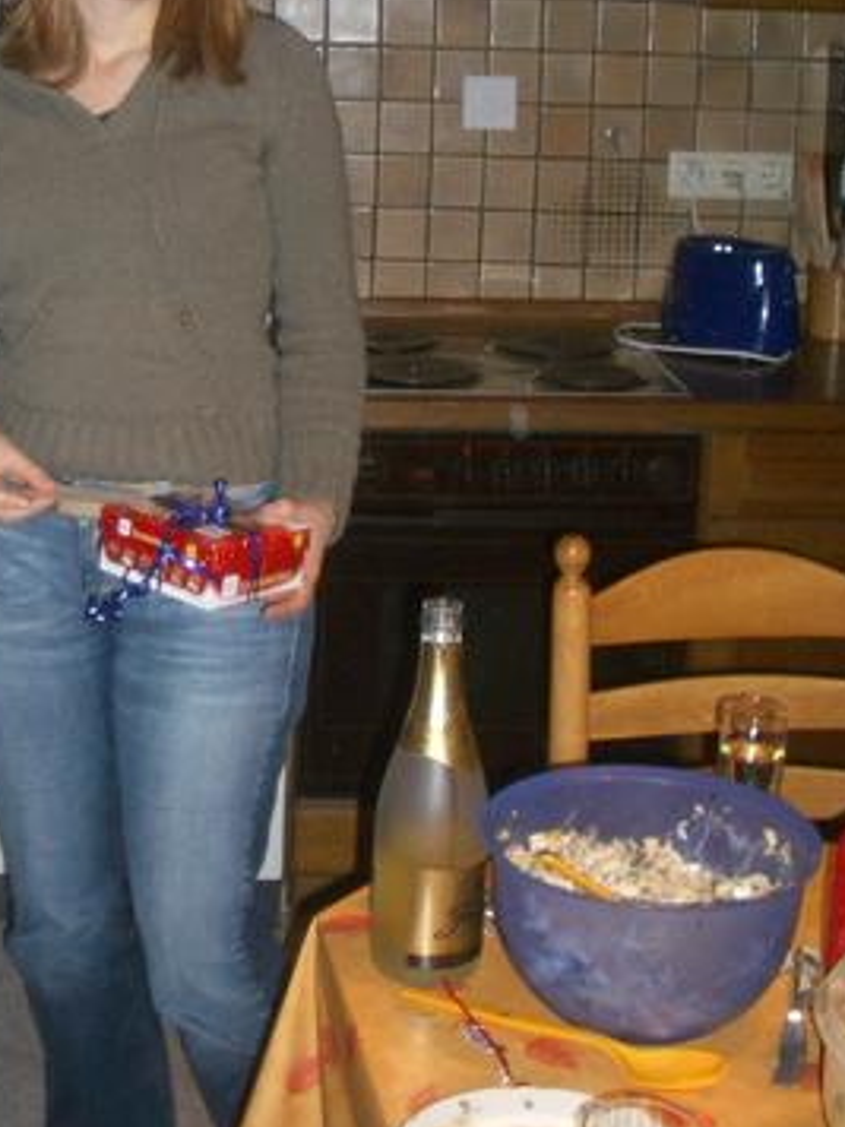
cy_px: 228
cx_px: 155
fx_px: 2050
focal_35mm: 63
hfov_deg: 22.9
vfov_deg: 30.0
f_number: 2.6
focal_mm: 5.8
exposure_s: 1/60
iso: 100
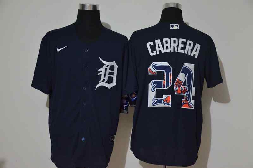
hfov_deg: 28.1
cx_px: 126
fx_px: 505
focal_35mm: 72
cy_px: 84
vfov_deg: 18.8
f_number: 4.5
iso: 4000
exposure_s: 1/20
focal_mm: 48
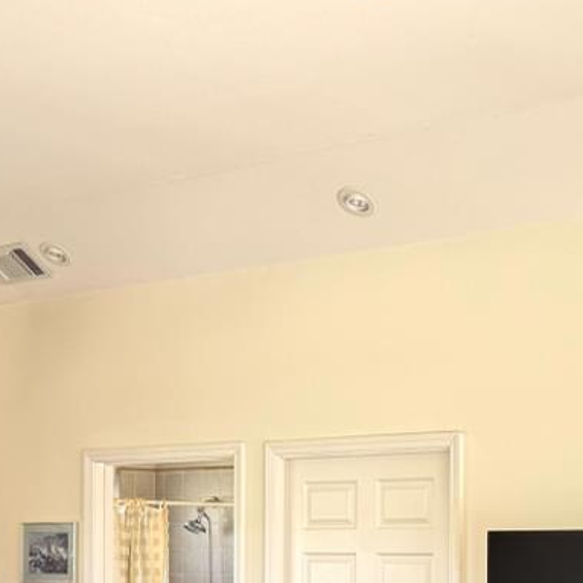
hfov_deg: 20.9
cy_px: 526
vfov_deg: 20.5
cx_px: 292
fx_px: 1582
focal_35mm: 83
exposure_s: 1/73
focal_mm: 6.76
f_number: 1.78
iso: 200
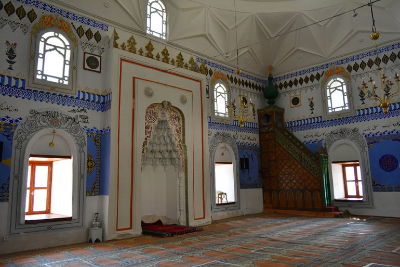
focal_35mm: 27
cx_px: 200
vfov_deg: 47.9
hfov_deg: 67.4
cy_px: 134
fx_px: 300
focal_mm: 18
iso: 800
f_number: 4
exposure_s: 1/60
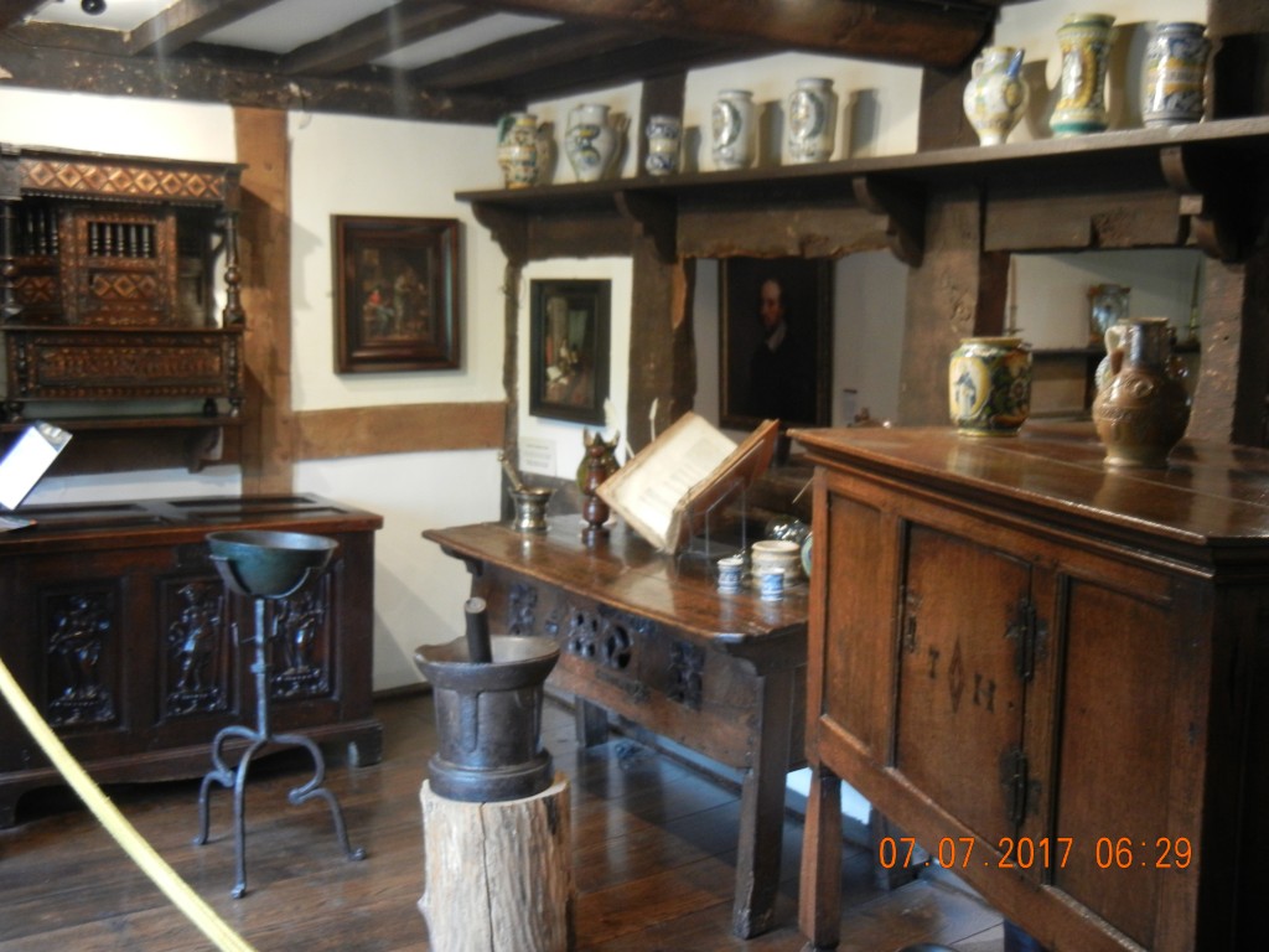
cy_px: 476
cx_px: 634
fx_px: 1430
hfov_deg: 47.9
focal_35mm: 39
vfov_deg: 36.8
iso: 400
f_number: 3.7
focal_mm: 7.1
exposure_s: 1/9
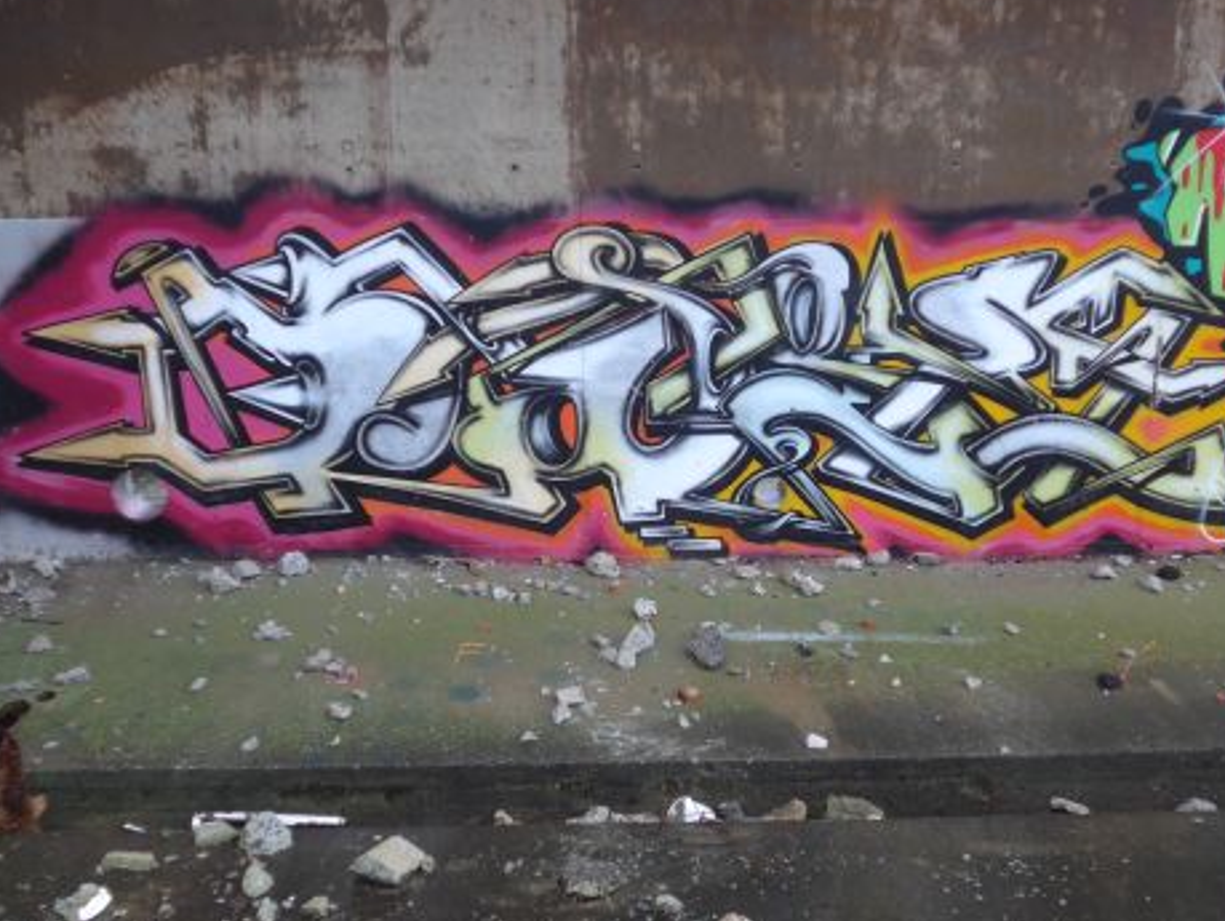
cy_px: 458
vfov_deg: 38.7
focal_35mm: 37
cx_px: 646
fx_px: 1310
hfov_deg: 50.1
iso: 160
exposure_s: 1/60
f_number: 2.3
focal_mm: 7
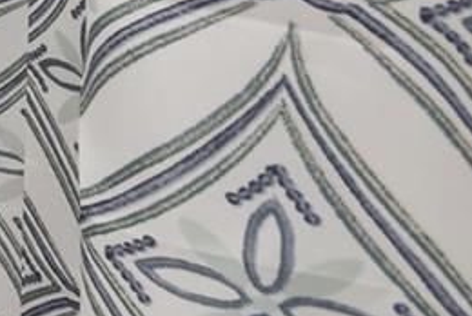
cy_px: -357
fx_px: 1549
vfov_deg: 10.5
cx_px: -1126
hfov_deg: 9.9
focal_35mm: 118
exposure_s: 1/2
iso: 200
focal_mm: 10
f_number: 8
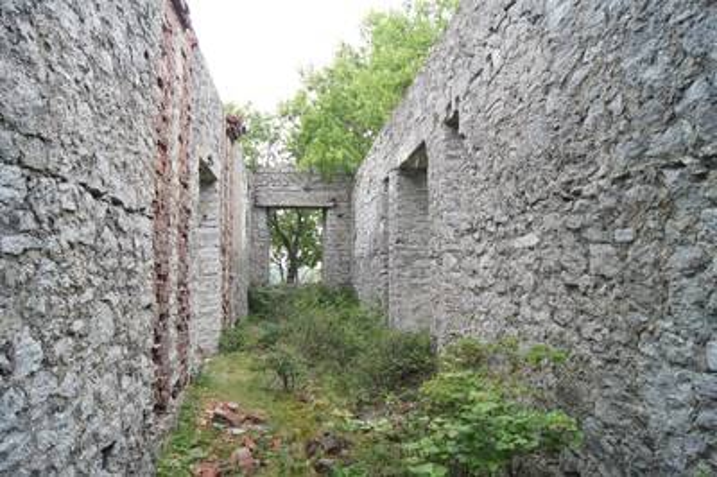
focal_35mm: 27
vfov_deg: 47.9
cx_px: 358
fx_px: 537
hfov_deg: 67.4
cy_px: 238
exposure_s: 1/60
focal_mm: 18
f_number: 5
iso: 100
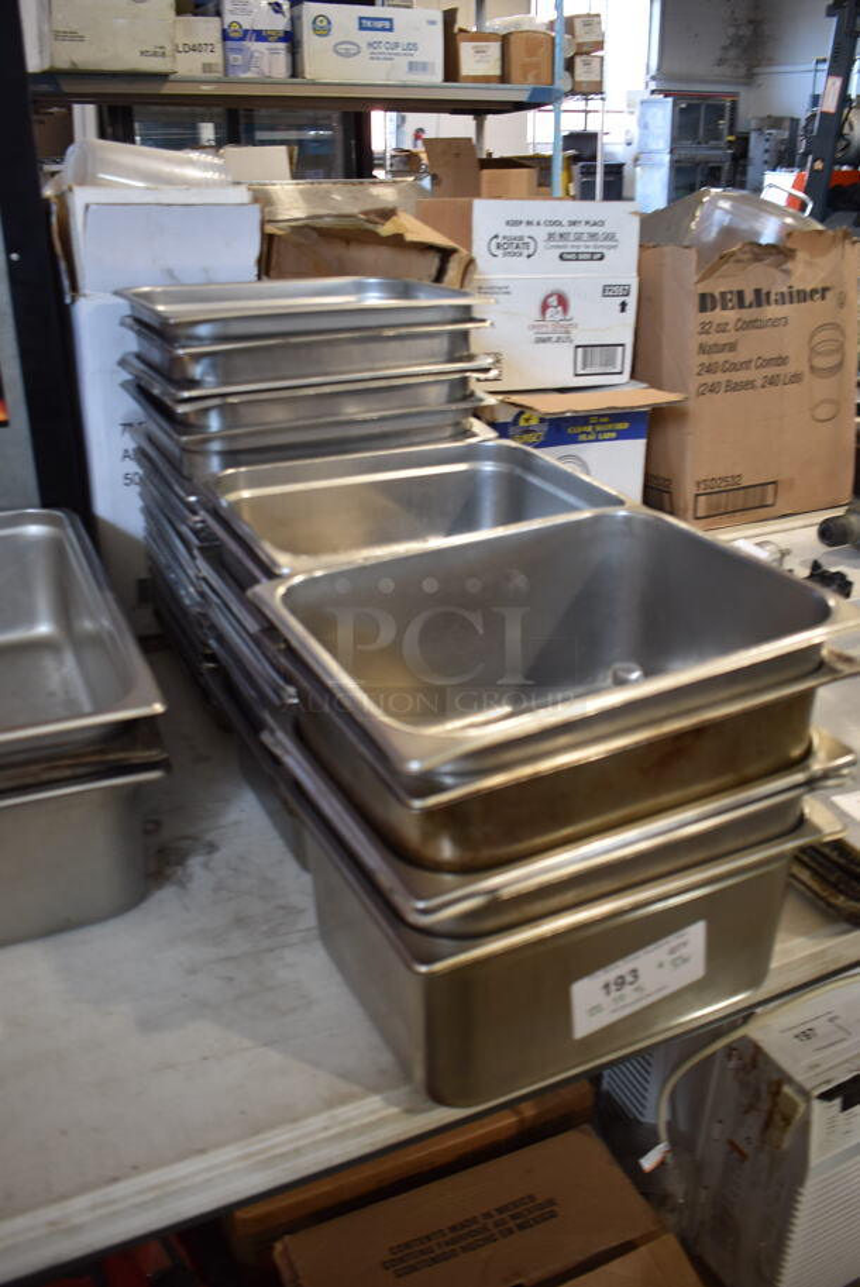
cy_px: 644
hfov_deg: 41.8
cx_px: 430
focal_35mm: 32
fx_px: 1127
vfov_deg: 59.5
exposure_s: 1/30
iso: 400
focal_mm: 21
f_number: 4
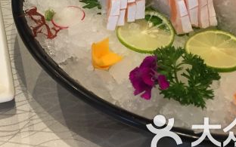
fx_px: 444
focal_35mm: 69
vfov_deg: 18.0
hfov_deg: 29.5
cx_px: 71
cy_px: -26
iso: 80
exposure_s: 1/33
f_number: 2.2
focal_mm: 4.15
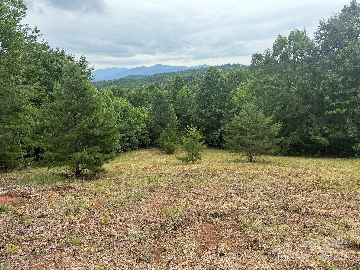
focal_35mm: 24
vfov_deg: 56.8
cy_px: 135
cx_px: 180
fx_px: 250
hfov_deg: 71.6
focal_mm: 6.76
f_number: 1.78
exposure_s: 1/1174
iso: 80
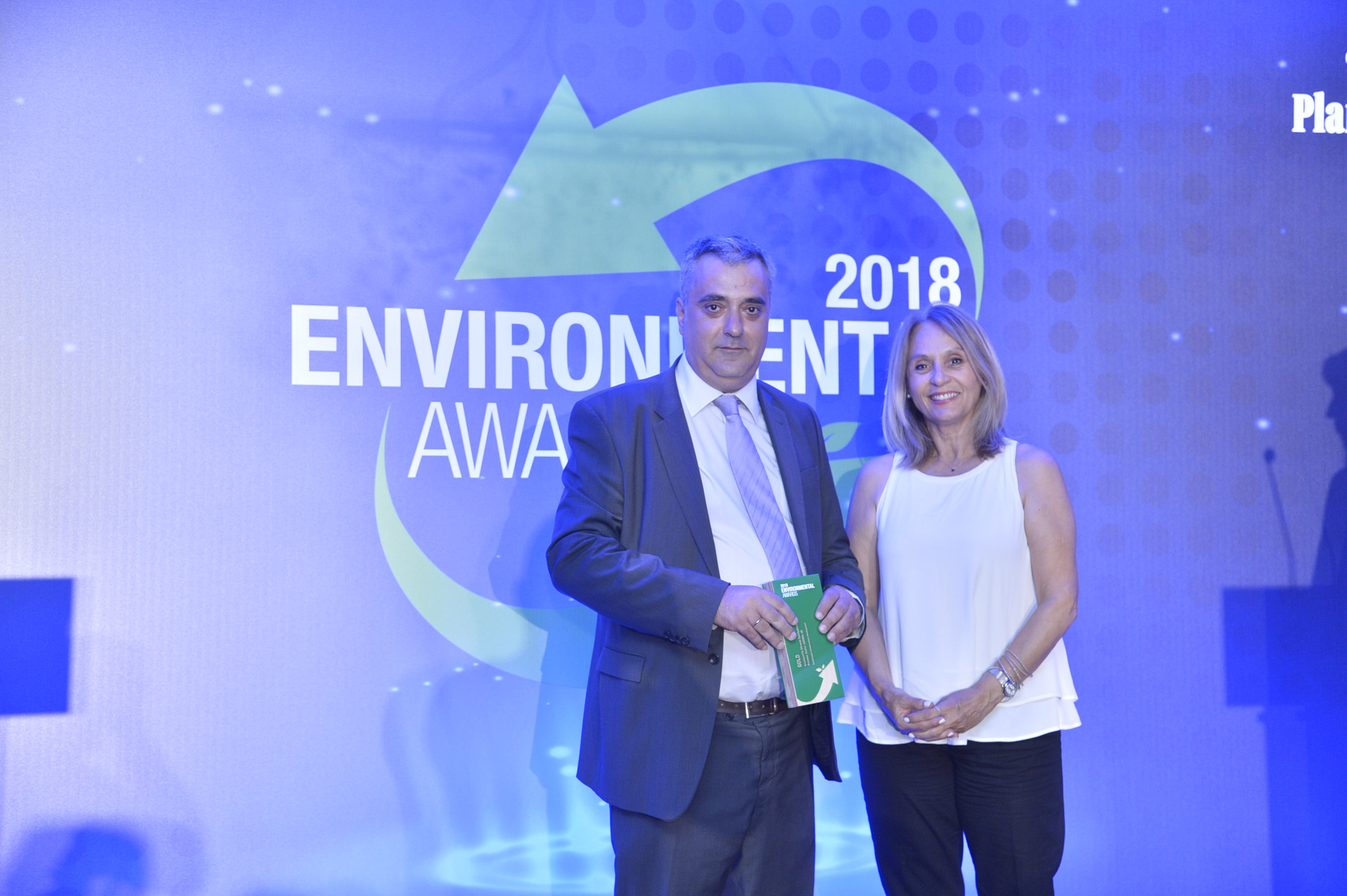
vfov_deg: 27.0
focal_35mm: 50
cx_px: 674
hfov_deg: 39.6
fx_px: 1870
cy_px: 448
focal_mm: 50
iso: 1600
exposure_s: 1/160
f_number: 4
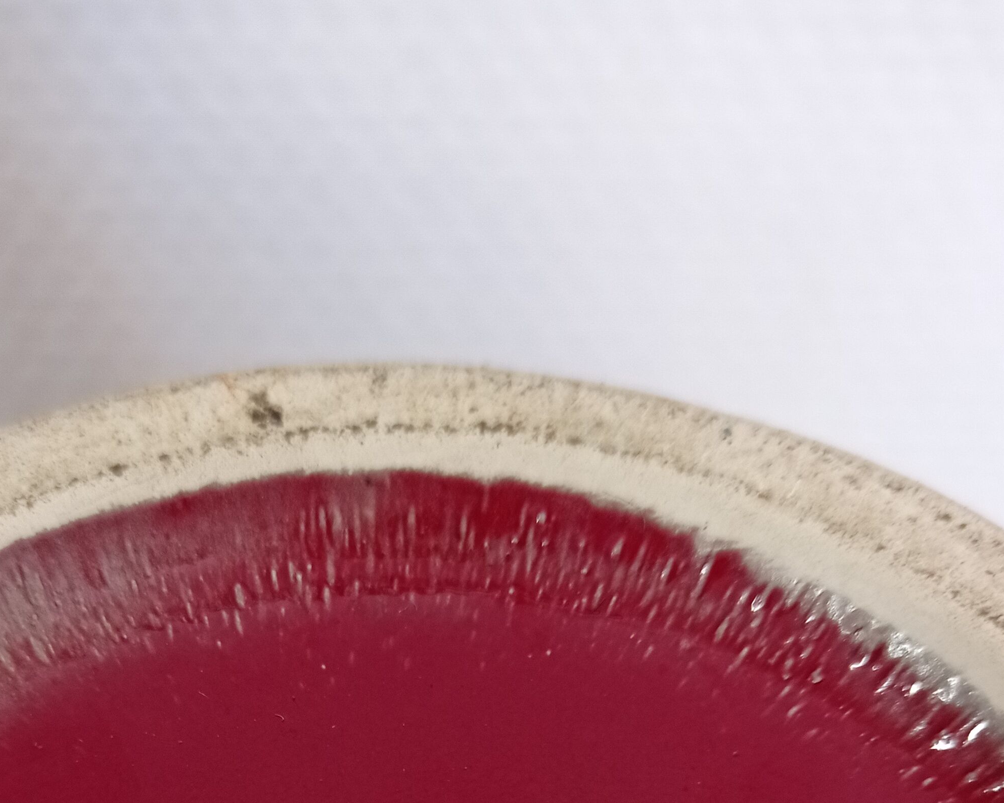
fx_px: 1634
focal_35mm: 55
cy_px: 969
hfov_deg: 34.0
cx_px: 406
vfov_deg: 24.9
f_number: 1.79
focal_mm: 4.74
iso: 140
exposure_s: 1/50
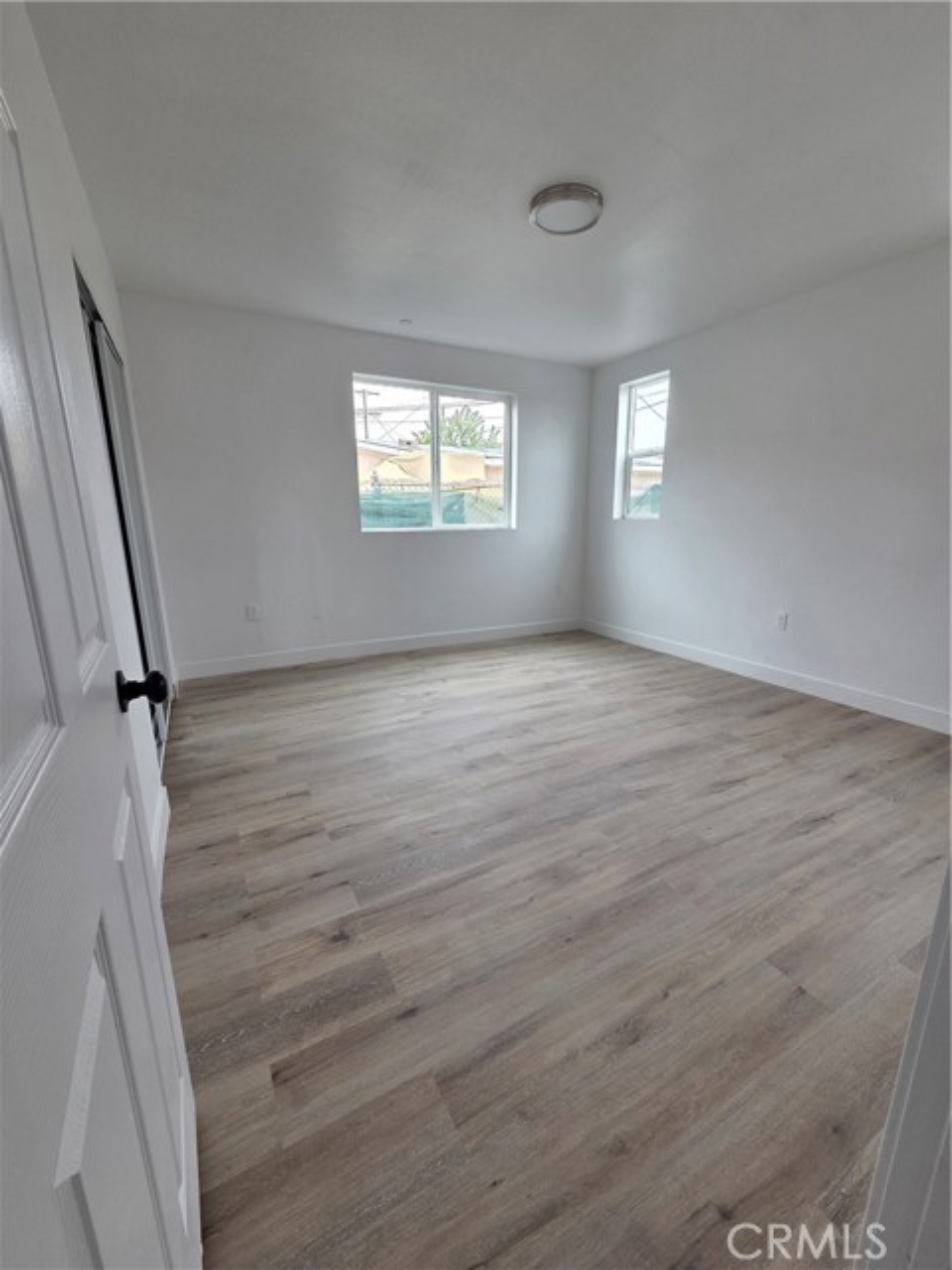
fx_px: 477
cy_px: 635
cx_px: 476
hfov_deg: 89.9
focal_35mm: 13
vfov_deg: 106.2
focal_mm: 2.2
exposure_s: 1/120
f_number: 2.2
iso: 80
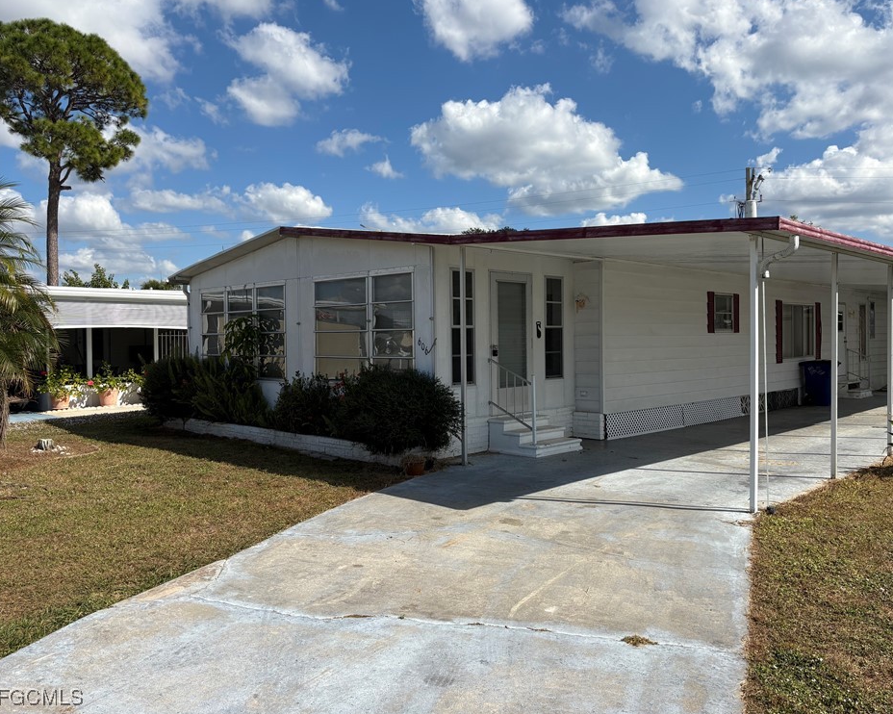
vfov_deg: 51.5
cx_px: 483
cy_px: 348
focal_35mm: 28
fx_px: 740
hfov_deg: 62.1
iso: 50
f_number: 1.6
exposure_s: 1/5814
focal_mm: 5.96
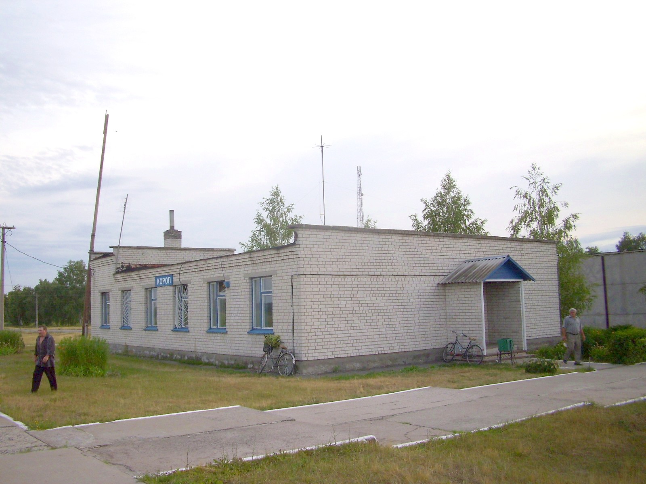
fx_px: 635
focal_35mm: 34
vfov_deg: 41.8
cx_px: 323
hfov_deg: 54.0
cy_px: 242
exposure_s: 1/160
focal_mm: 5.7
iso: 80
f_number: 5.6
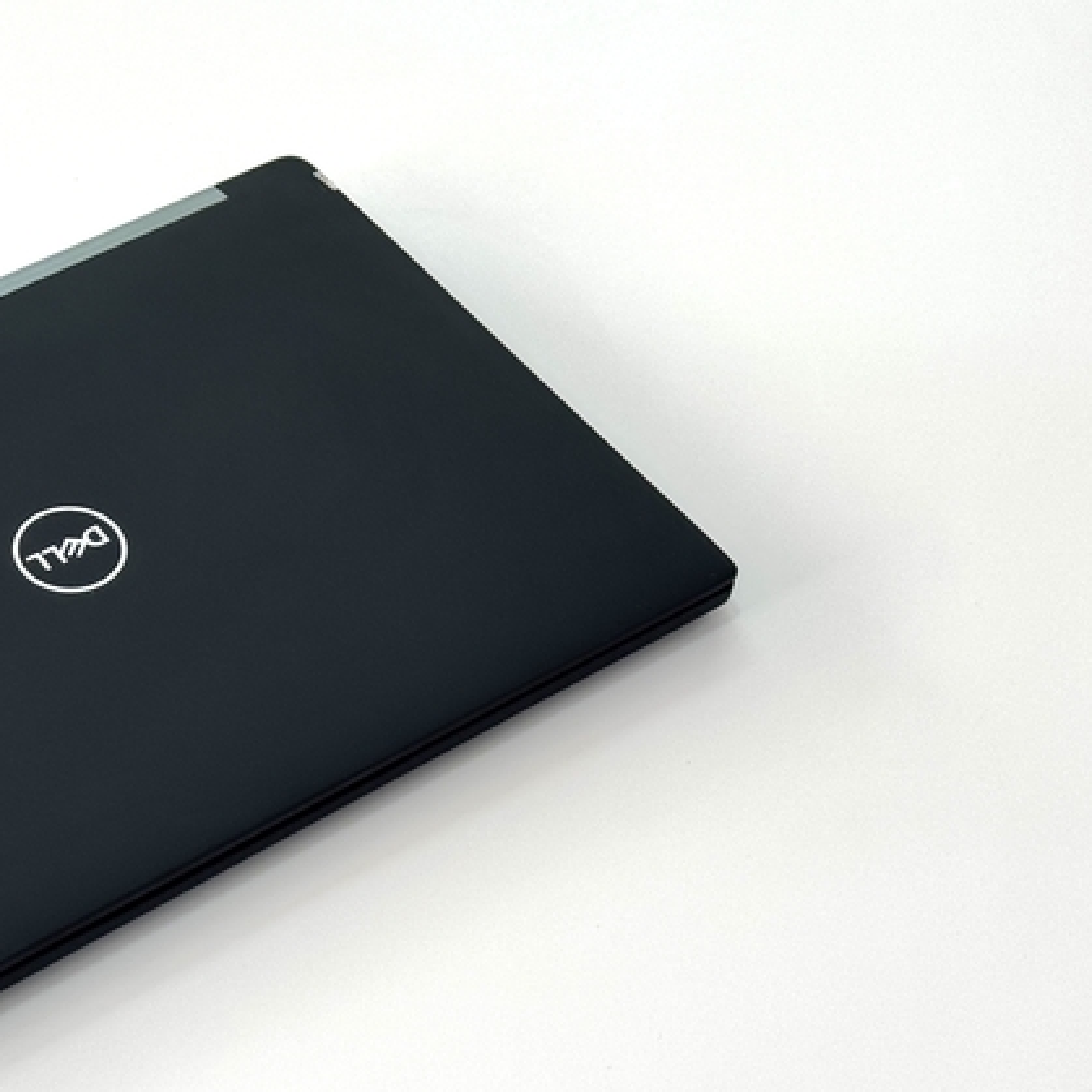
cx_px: 57
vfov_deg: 21.4
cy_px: 594
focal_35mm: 81
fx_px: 2891
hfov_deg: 20.8
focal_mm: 6.76
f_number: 1.78
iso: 64
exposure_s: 1/228
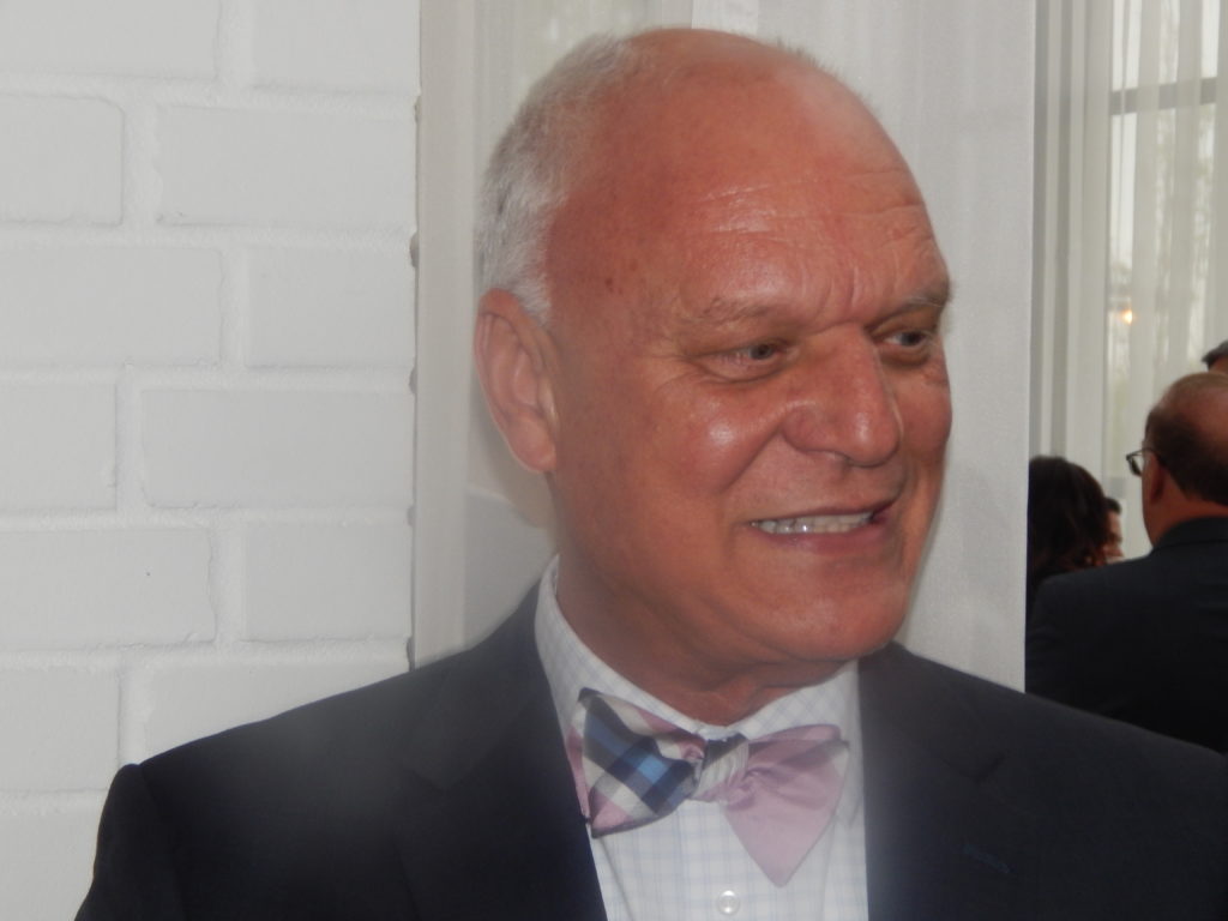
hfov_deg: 22.8
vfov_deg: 17.2
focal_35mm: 86
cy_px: 460
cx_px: 614
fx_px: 3051
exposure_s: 1/30
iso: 200
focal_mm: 15.3
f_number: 4.3
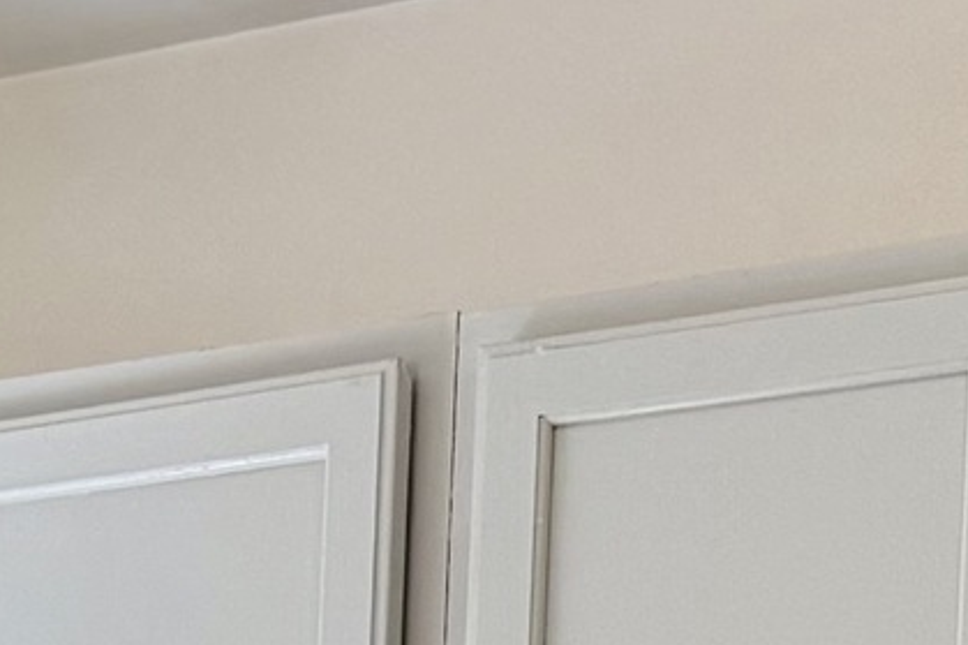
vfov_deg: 6.9
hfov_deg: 11.2
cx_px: 252
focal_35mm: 183
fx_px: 4918
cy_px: 1810
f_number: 1.78
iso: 80
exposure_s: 1/175
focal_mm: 6.76
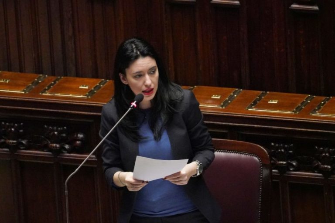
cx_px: 168
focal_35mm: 600
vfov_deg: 2.3
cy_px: 112
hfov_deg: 3.4
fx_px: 5583
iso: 12800
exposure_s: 1/160
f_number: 5.6
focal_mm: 400
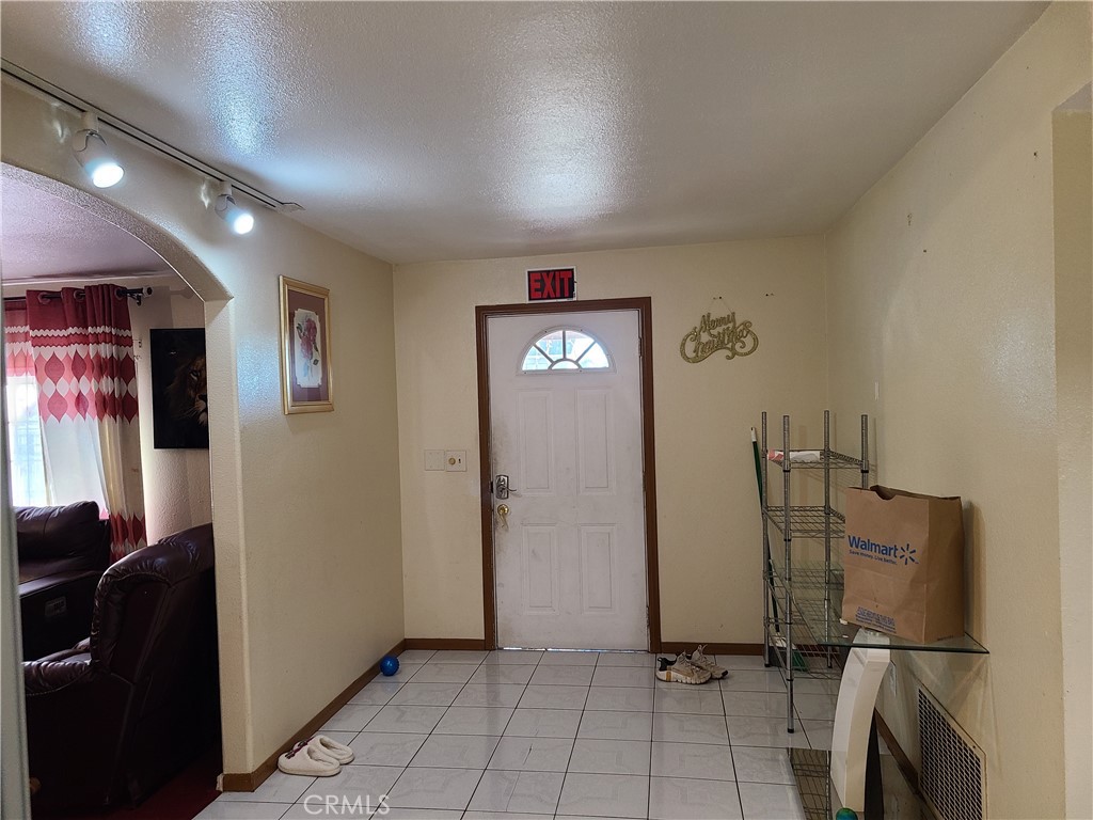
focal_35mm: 26
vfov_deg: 53.1
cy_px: 410
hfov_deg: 67.3
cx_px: 546
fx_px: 821
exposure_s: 1/60
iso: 200
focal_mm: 5.4
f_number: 1.8
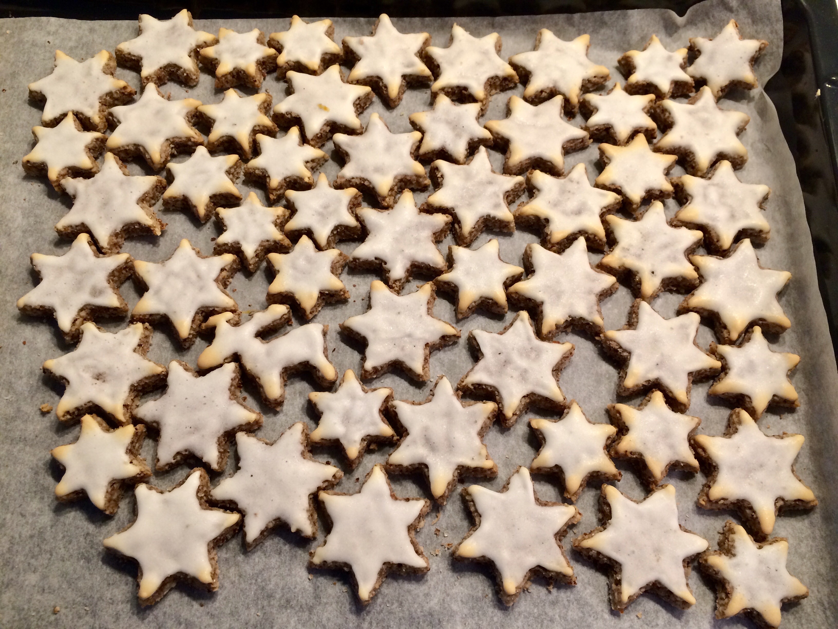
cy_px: 314
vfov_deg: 48.2
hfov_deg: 61.7
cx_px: 419
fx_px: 702
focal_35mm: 29
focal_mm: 4.15
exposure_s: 1/33
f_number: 2.2
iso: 125
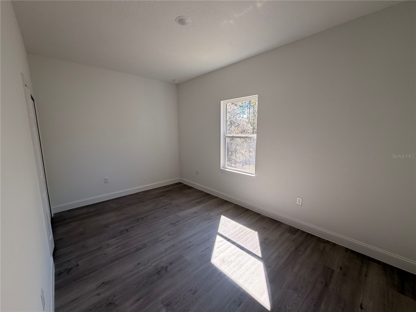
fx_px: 168
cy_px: 156
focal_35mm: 14
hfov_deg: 102.1
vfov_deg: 85.7
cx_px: 208
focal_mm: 2.22
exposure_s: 1/120
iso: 64
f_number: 2.2
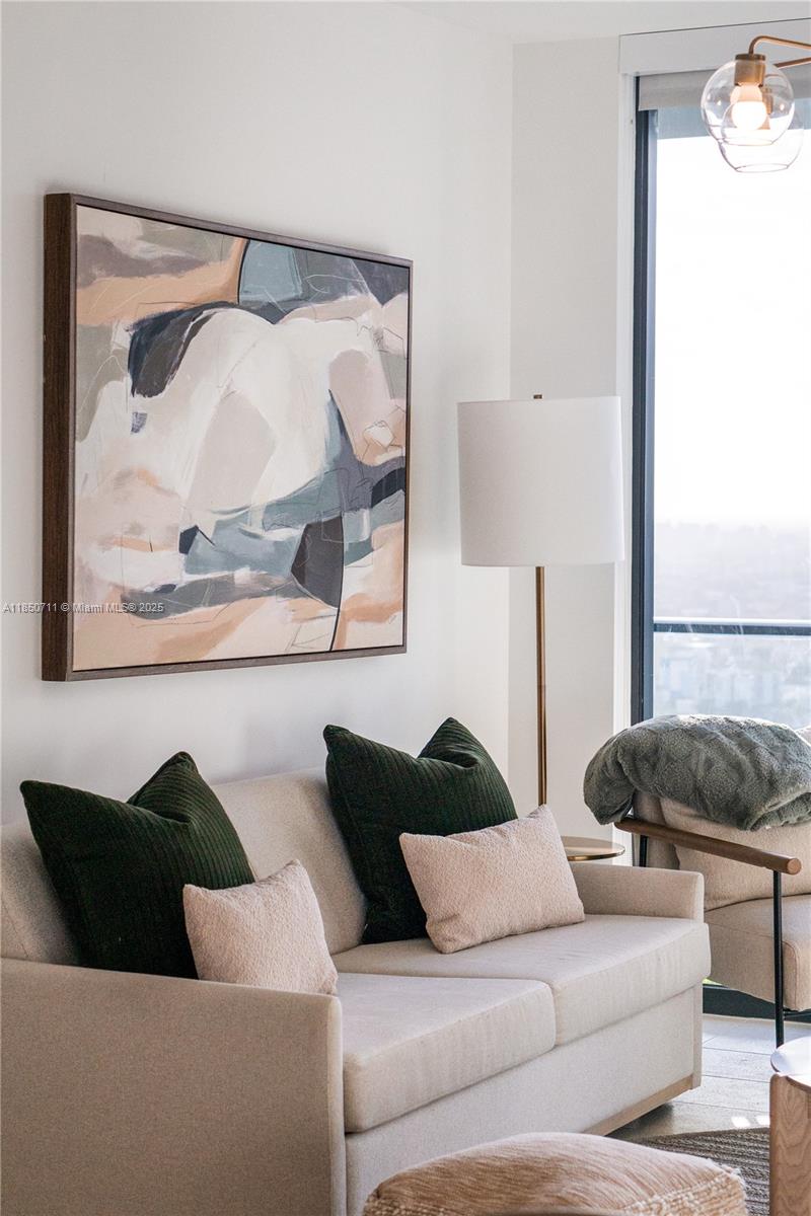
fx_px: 2534
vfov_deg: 27.0
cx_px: 406
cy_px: 608
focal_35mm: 75
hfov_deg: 18.2
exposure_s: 1/1600
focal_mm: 50
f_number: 4
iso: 500
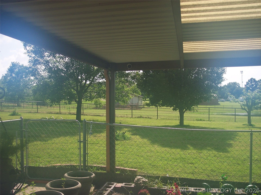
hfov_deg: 47.9
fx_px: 294
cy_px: 98
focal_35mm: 39
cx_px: 130
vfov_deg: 36.8
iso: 100
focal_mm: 8
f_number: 3.4
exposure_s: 1/500
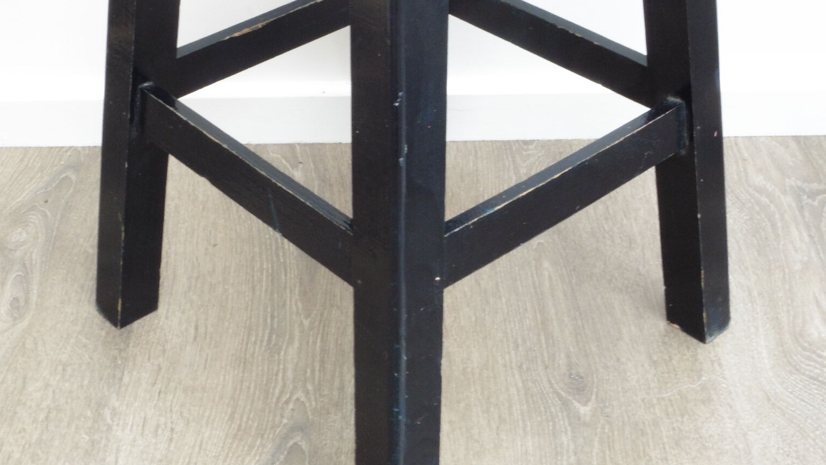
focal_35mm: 60
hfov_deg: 34.9
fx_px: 1314
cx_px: 414
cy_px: 35
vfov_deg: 19.6
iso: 200
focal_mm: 7.4
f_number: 6.3
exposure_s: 1/10
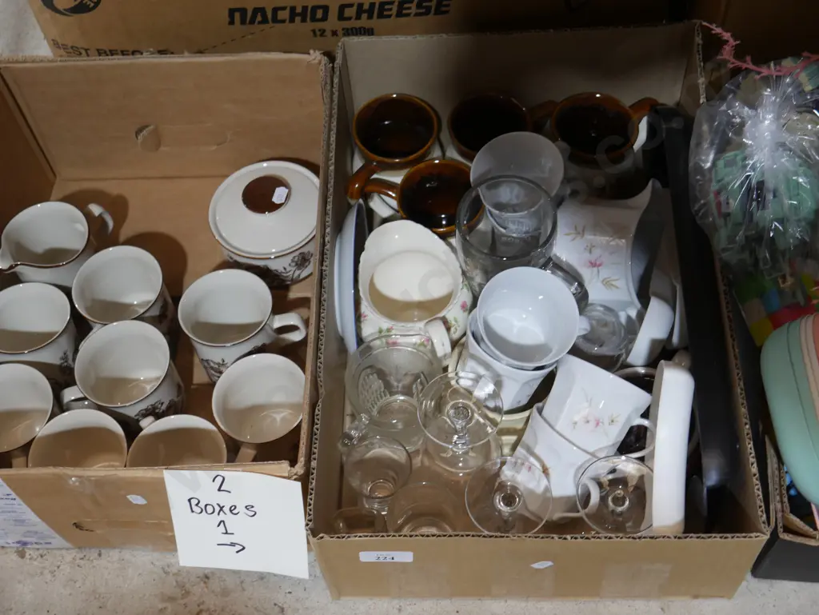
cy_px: 308
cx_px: 410
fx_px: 1184
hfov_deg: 38.2
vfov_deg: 29.1
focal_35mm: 50
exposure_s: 1/60
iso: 640
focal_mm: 25
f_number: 5.3
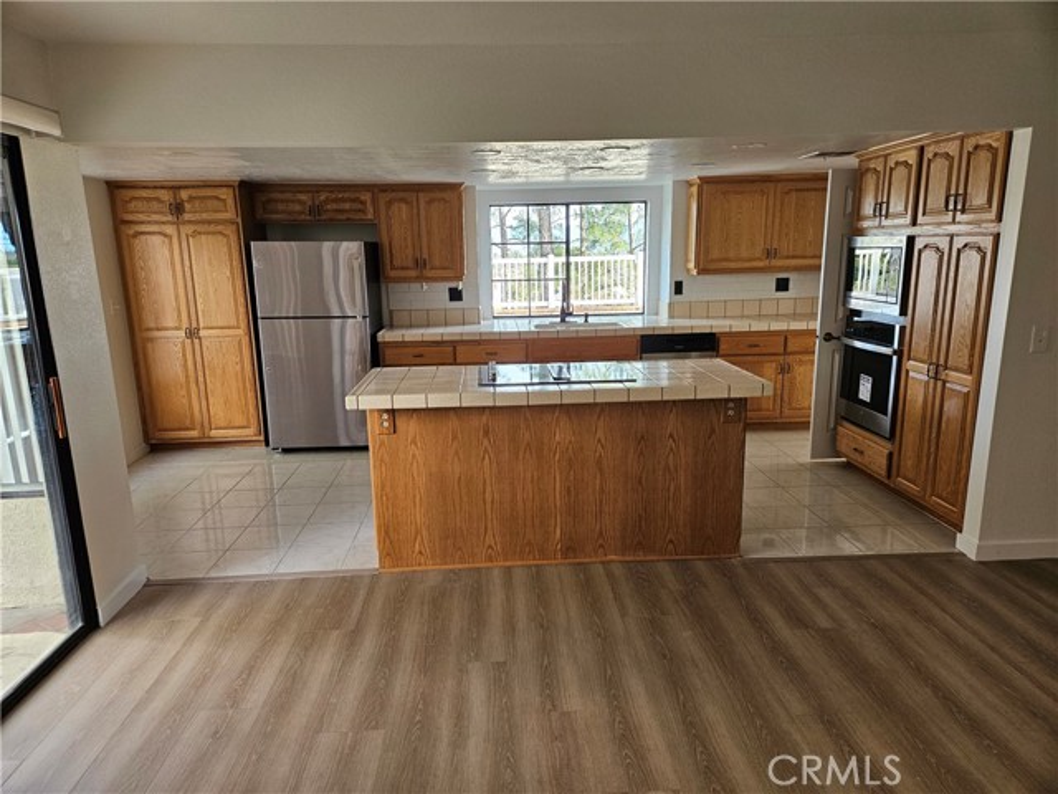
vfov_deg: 58.9
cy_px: 397
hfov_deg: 73.9
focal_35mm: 23
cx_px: 529
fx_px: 703
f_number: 1.8
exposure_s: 1/120
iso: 160
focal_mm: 5.4
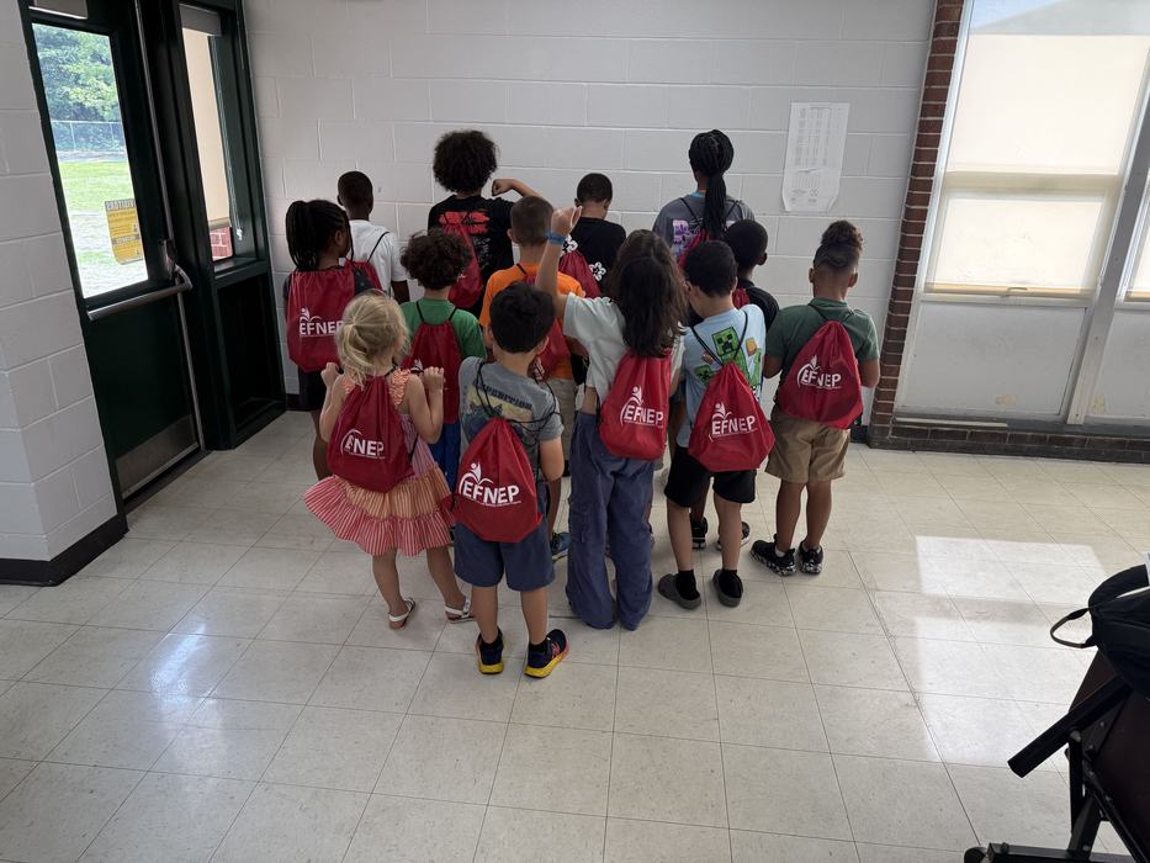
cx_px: 575
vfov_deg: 56.8
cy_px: 432
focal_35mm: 24
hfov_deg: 71.6
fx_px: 797
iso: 125
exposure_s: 1/228
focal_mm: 6.76
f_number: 1.78
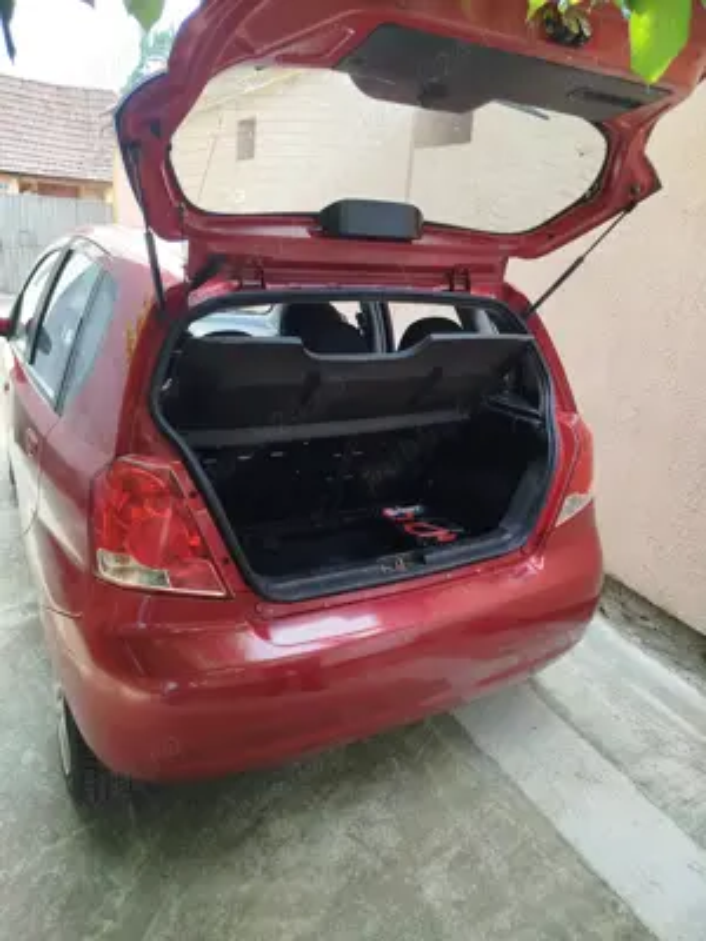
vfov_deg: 71.6
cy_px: 470
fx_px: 653
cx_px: 353
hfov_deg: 56.8
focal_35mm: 24
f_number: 1.7
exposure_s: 1/100
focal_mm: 5.31
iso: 80
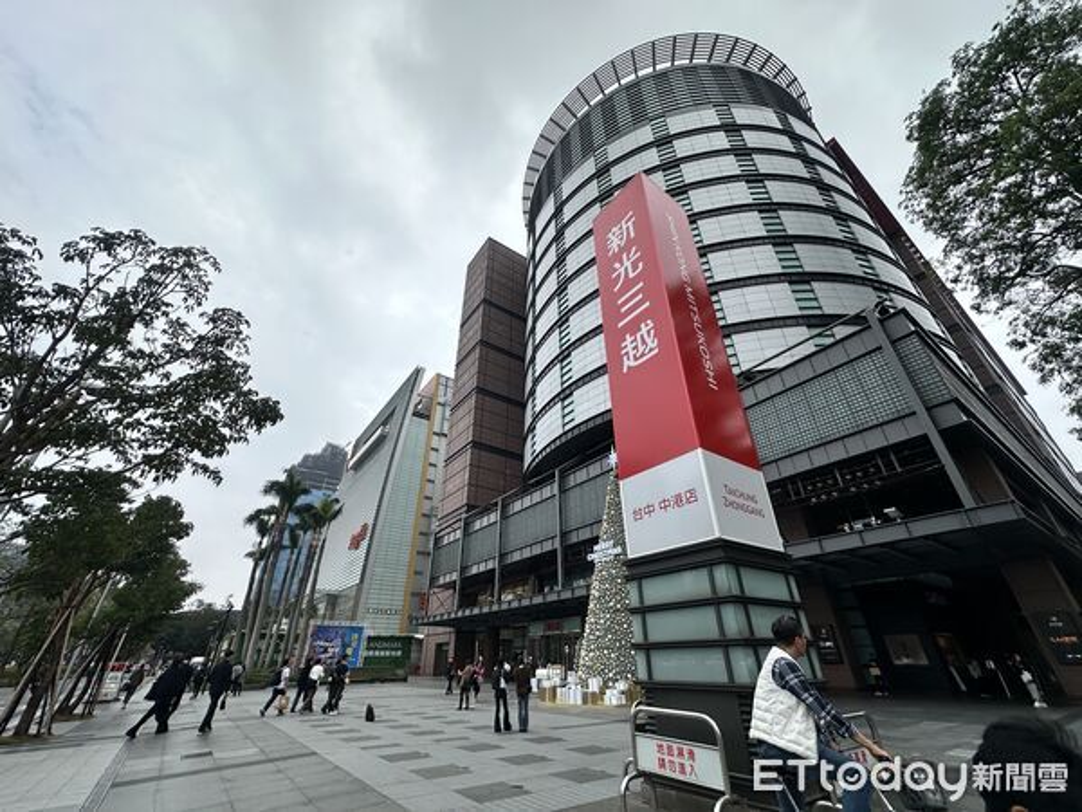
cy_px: 406
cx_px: 541
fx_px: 438
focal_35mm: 14
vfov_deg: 85.7
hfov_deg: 102.1
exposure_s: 1/1208
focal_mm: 2.22
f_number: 2.2
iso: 40
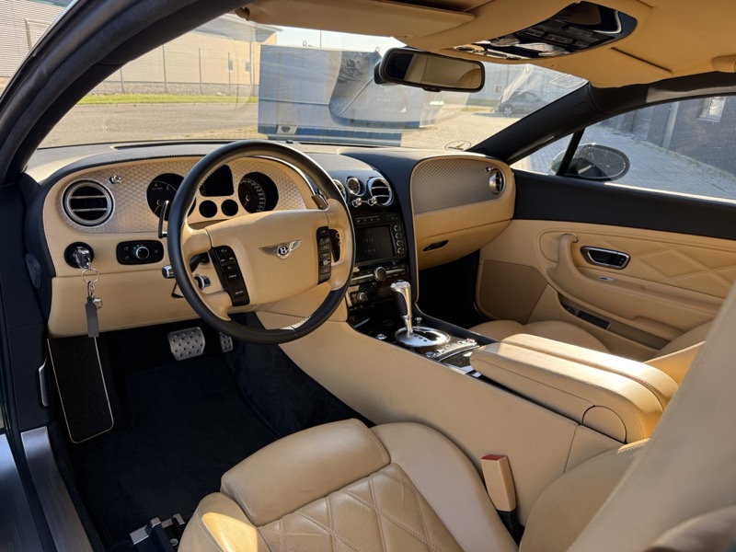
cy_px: 276
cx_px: 368
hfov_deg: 71.6
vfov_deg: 56.8
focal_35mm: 24
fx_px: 510
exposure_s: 1/598
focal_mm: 6.76
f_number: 1.78
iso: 100
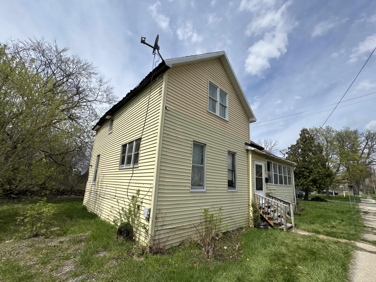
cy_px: 149
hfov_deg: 98.0
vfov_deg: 81.7
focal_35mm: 15
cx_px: 201
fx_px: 163
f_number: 2.2
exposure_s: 1/3247
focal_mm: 2.22
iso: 50
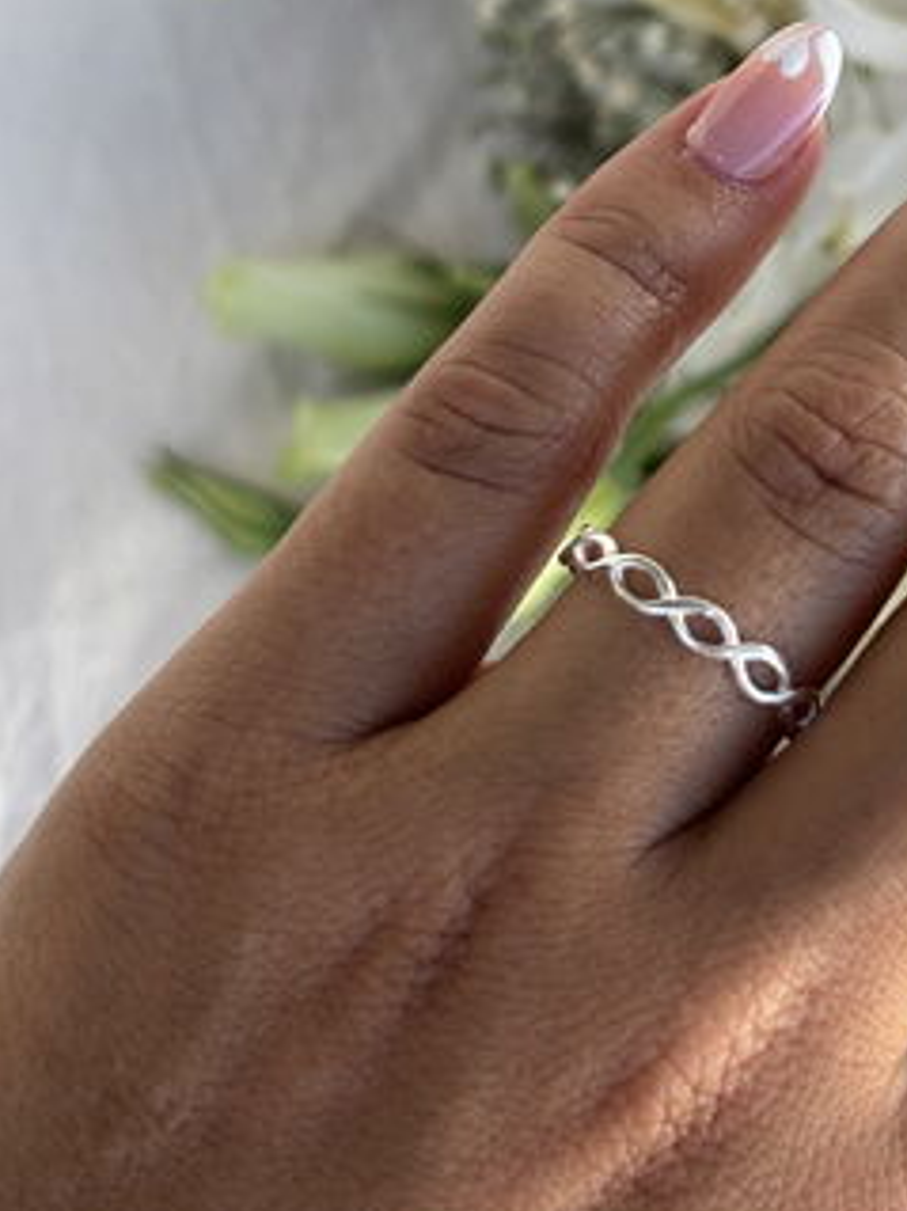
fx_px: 3041
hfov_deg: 16.8
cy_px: 336
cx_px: 748
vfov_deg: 22.3
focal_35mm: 87
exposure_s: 1/282
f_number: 1.6
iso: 32
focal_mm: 5.96
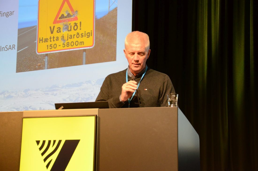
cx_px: 129
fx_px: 622
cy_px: 86
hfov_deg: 23.4
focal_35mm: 87
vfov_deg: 15.6
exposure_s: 1/50
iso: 2500
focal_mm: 58
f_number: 5.6
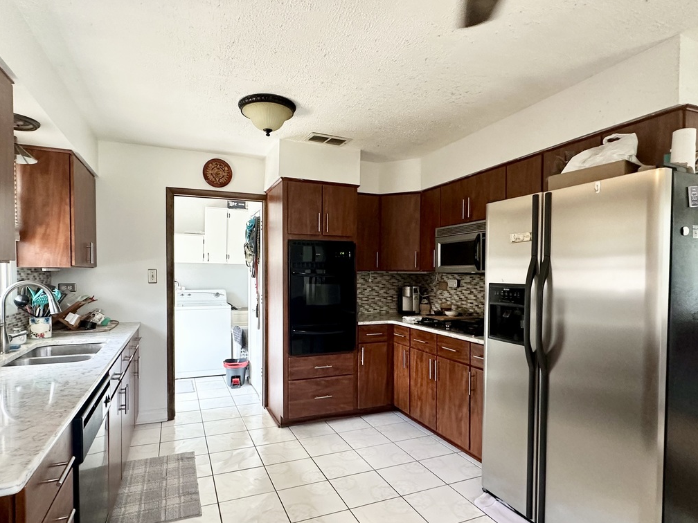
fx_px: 403
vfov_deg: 65.9
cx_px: 341
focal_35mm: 20
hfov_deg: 81.7
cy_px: 283
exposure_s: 1/120
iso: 320
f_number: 2.2
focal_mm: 2.22
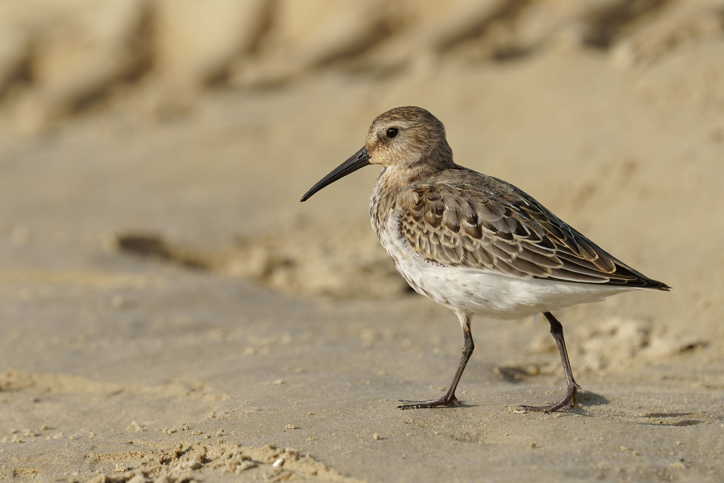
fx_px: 12066
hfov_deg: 3.4
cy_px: 242
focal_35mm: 600
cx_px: 362
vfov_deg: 2.3
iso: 400
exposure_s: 1/2000
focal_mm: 600
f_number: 8
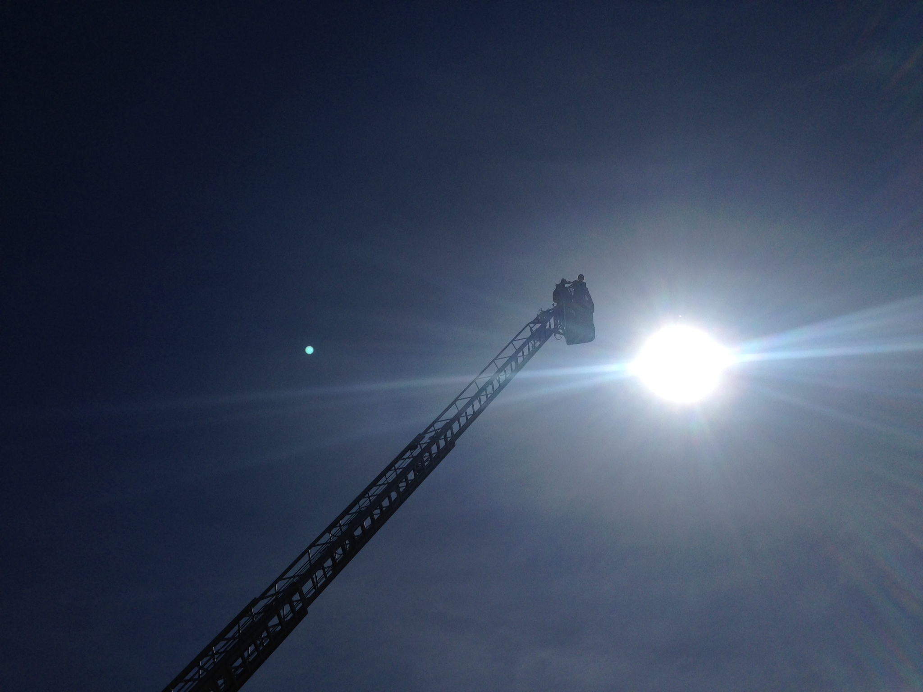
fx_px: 880
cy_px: 346
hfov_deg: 55.4
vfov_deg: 42.9
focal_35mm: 33
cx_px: 462
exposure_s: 1/18182
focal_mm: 4.12
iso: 50
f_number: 2.4
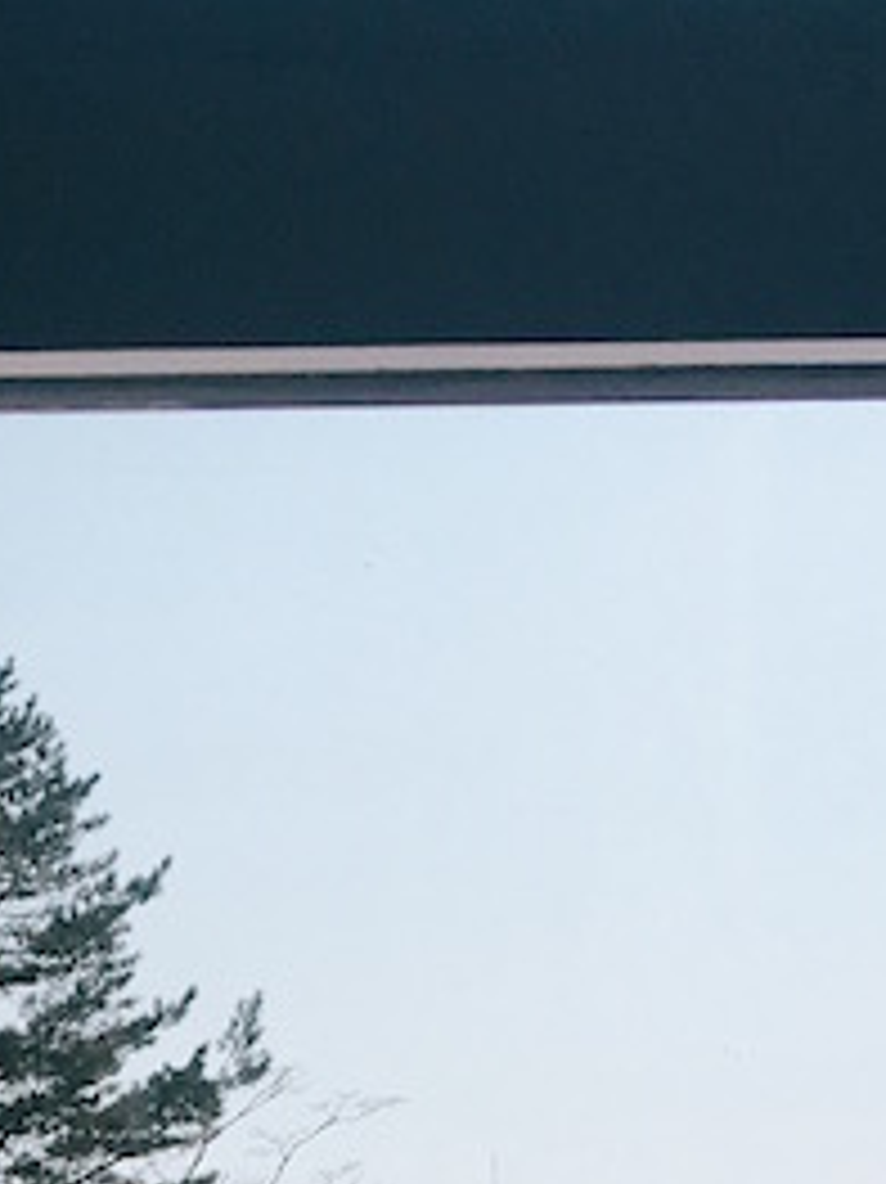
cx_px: -549
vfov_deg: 14.9
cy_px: 1990
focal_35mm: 119
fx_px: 4064
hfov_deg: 11.8
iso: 25
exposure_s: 1/4525
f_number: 2.2
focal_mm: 4.15
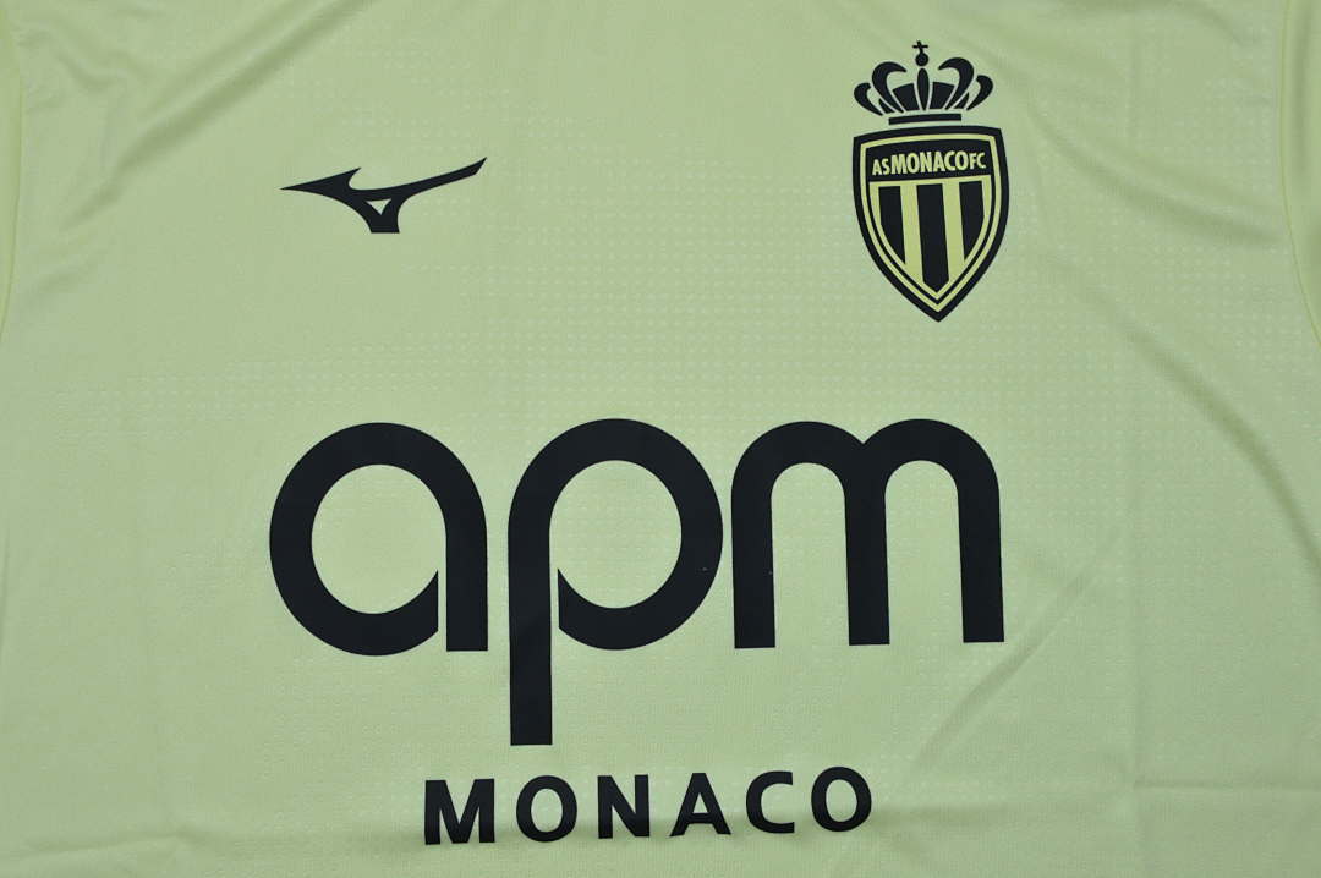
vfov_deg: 25.7
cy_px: 439
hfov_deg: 37.9
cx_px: 660
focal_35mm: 52
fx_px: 1925
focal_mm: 35
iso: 400
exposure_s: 1/200
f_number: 13
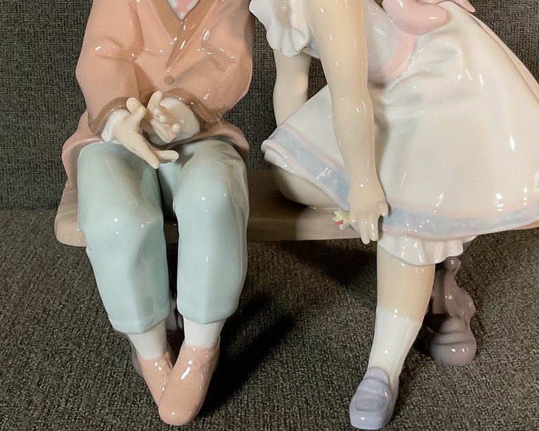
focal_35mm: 55
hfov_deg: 34.2
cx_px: 273
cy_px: 107
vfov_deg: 27.2
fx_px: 877
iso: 40
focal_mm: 3
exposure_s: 1/60
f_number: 1.8
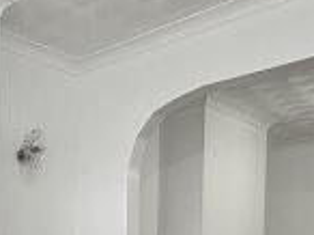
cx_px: -14
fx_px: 507
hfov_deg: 31.3
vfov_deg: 24.1
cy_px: 266
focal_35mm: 56
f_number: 2.2
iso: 125
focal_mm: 2.22
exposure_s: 1/50
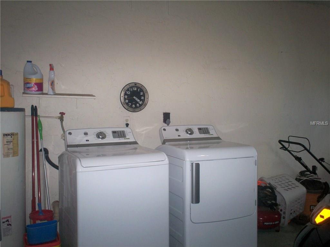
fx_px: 343
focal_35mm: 36
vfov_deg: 39.7
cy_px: 124
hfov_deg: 51.4
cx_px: 165
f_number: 4.5
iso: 140
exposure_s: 1/60
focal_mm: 6
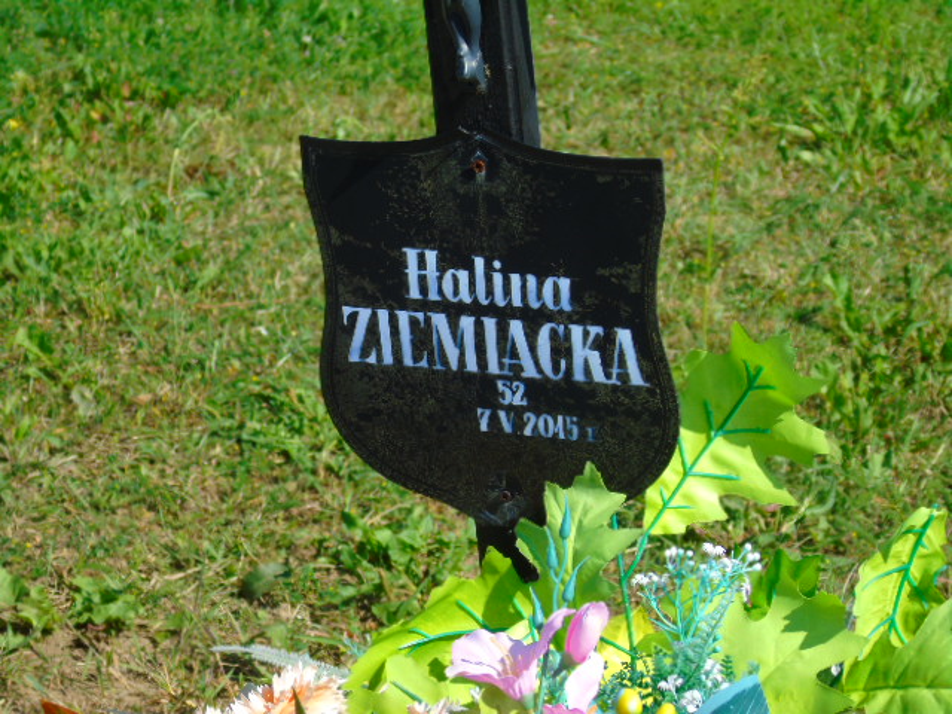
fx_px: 3905
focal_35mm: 142
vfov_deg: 10.4
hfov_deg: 13.9
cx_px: 476
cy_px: 357
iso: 80
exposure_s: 1/400
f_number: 4.7
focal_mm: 25
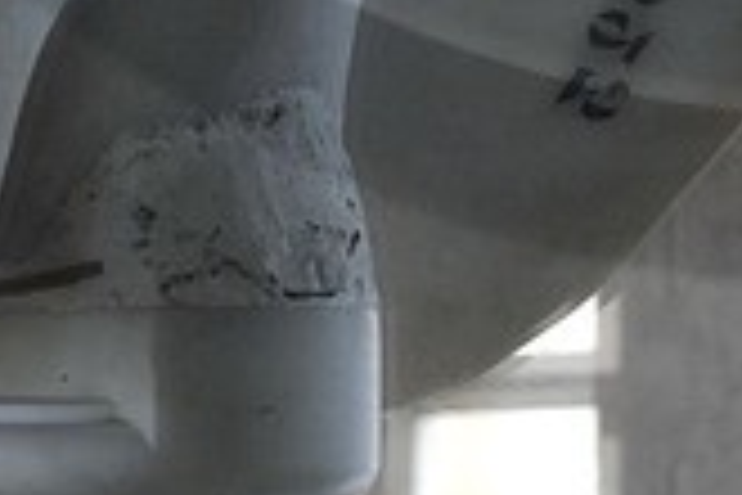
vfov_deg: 2.0
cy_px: -1120
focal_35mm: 680
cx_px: 877
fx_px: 14014
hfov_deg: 3.0
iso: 200
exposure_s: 1/4
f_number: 8
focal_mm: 70
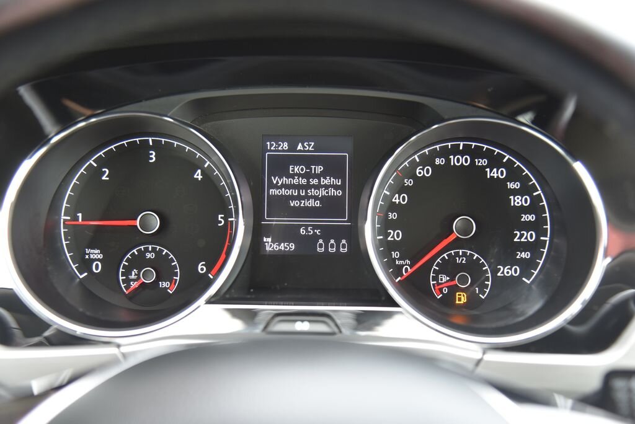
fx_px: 882
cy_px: 212
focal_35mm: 50
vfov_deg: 27.0
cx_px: 318
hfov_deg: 39.6
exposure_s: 1/30
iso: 500
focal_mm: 50
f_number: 4
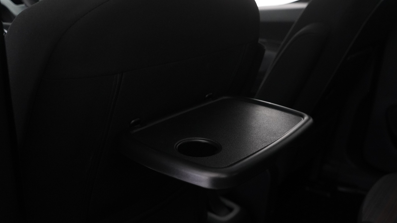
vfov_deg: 32.8
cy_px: 118
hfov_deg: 55.2
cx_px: 221
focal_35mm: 36
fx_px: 379
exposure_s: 1/60
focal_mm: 28
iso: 4000
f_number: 3.5
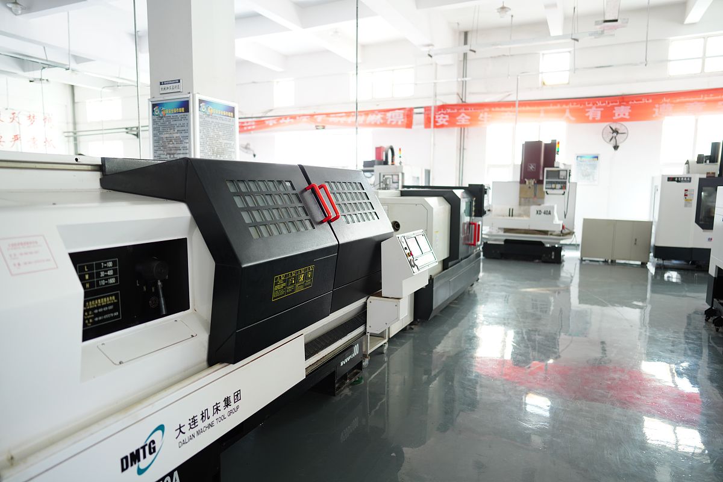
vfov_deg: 53.1
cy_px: 241
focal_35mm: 24
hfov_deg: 73.7
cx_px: 362
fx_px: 482
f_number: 1.4
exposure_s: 1/160
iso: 250
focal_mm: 24
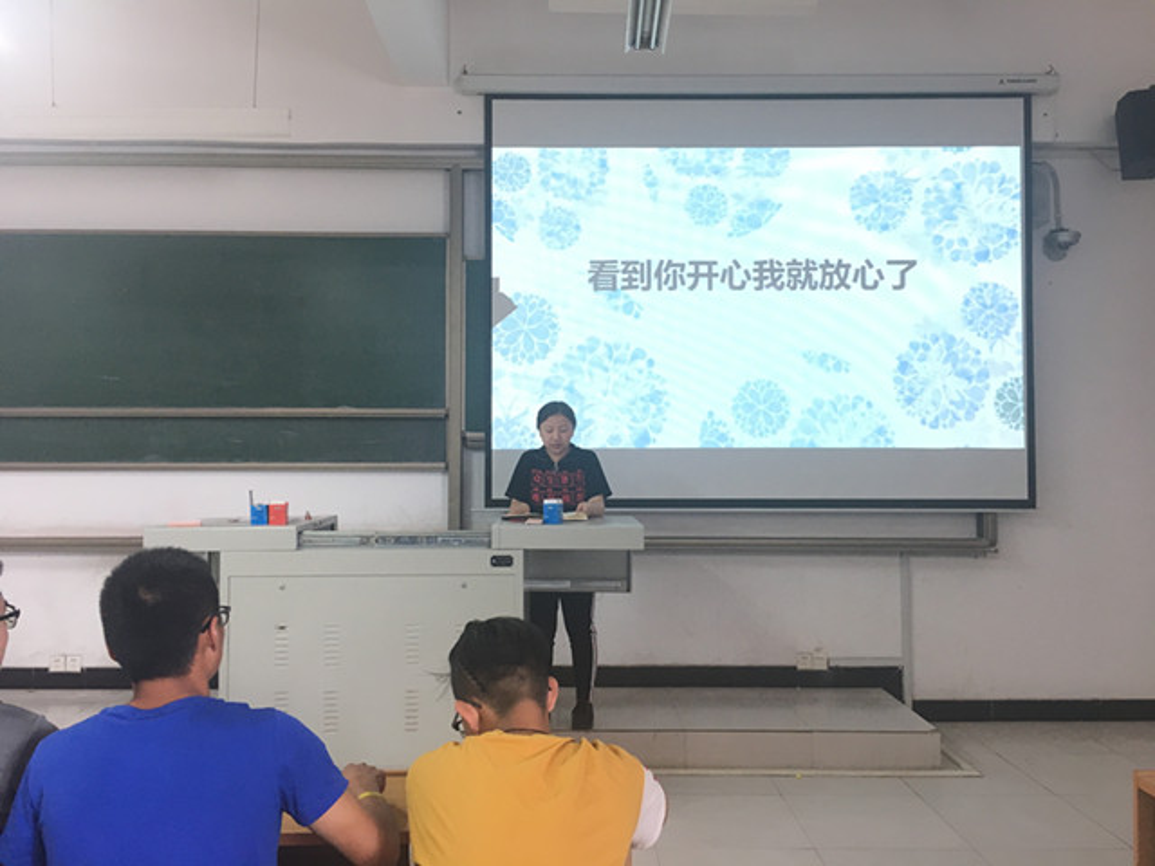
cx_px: 578
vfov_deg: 48.2
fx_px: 968
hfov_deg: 61.7
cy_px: 433
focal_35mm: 29
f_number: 2.2
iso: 100
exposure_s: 1/33
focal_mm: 4.15
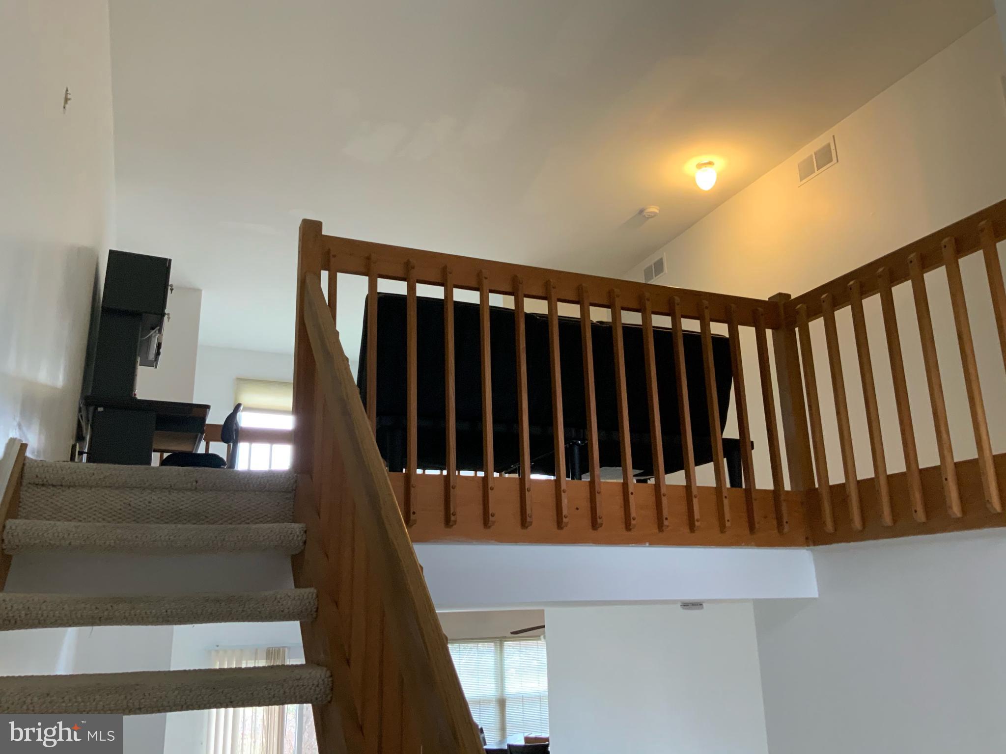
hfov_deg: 61.7
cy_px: 377
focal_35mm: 29
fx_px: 843
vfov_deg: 48.2
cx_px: 503
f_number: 1.8
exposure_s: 1/60
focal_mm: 3
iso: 160
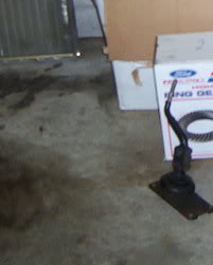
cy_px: -42
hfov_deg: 11.0
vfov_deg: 14.0
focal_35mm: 134
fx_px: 1055
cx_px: 331
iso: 140
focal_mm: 5.77
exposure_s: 1/60
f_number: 2.73
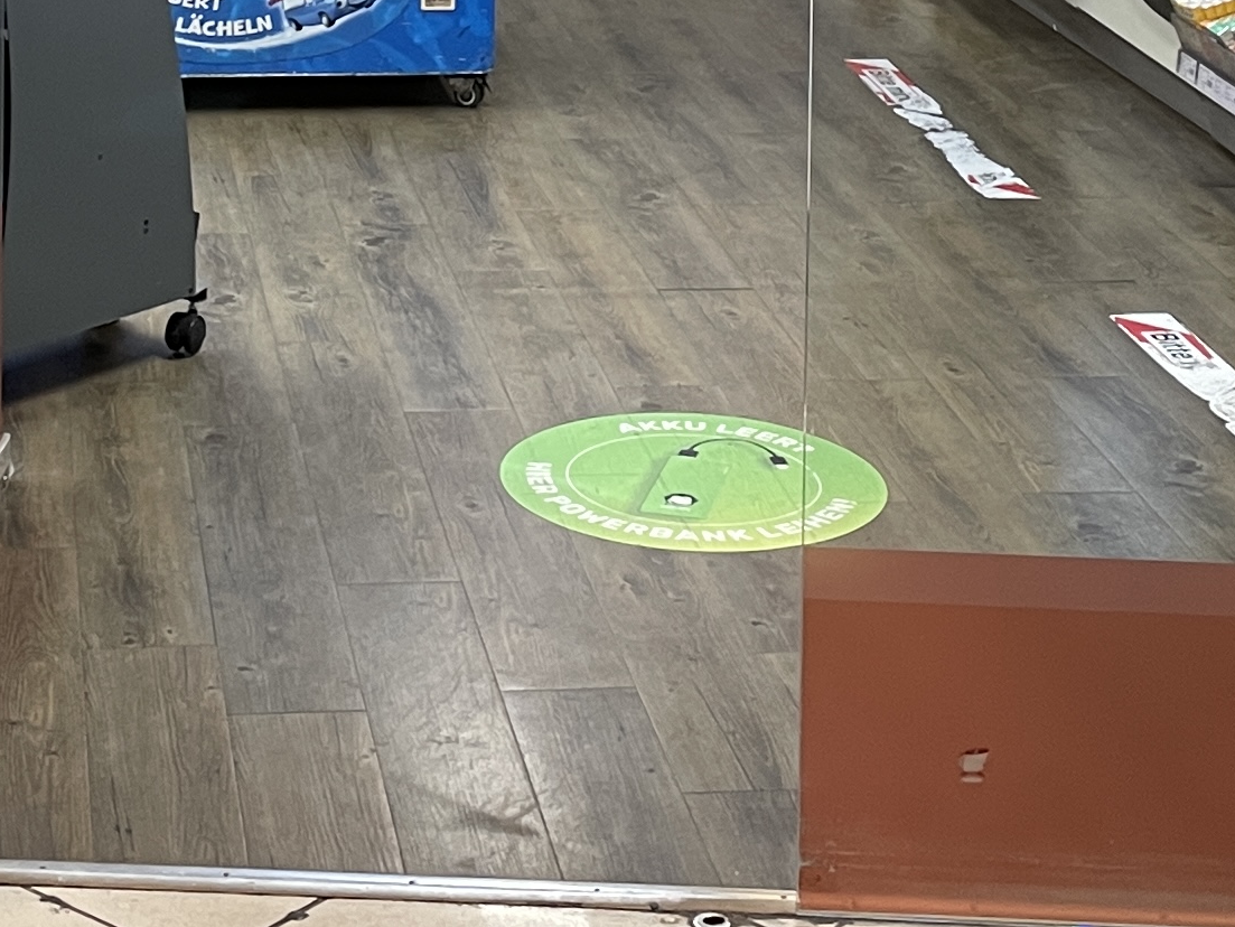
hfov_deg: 20.5
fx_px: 3390
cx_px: 327
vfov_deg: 14.5
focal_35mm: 95
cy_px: -468
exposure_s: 1/50
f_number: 1.6
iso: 64
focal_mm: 4.2
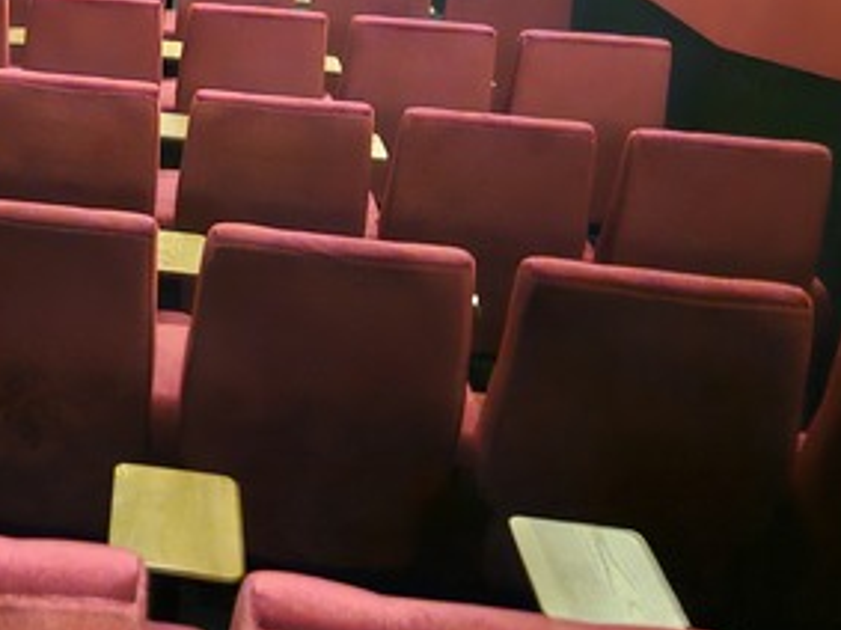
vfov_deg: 26.3
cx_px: -30
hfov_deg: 33.2
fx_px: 1263
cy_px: -24
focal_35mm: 52
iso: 1600
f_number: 1.8
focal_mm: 5.4
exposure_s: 1/8
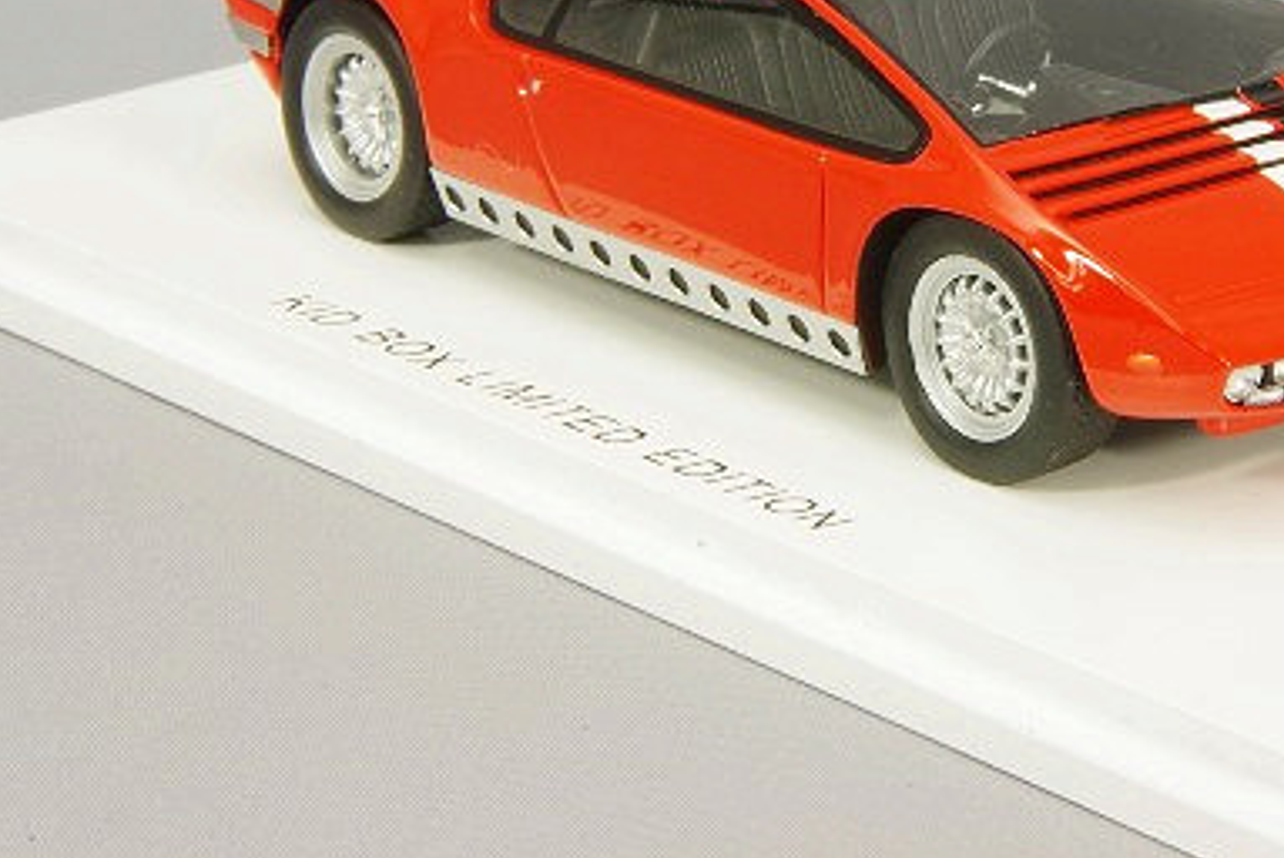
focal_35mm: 187
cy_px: 189
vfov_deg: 7.3
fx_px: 6675
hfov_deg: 11.0
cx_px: 1019
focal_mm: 75
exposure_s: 1
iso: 400
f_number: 32
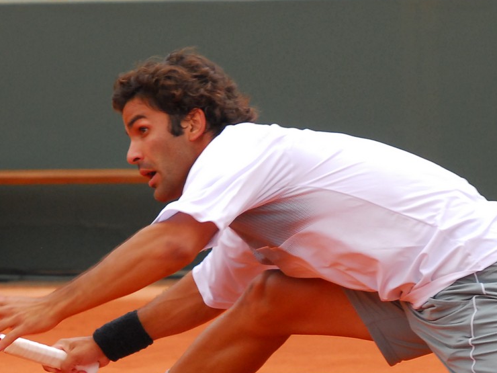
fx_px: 6289
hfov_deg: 4.5
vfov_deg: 3.4
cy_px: 200
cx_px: 261
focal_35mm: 438
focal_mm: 116
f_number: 4
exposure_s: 1/800
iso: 400
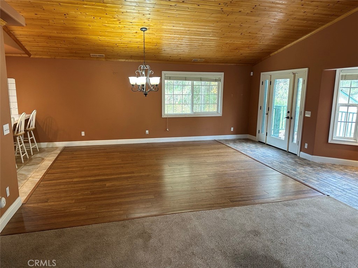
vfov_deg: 56.8
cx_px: 179
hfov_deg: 71.6
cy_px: 134
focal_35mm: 24
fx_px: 248
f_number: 1.78
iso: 200
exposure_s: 1/60
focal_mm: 6.86
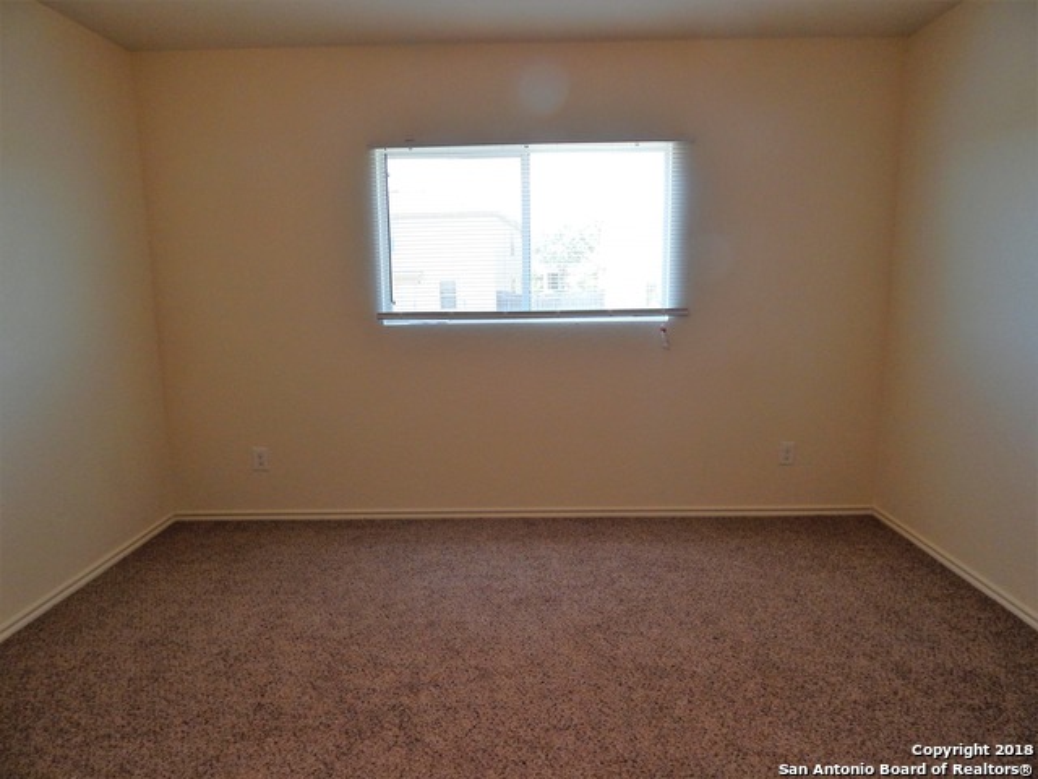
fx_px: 690
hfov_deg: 73.9
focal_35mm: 23
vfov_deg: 58.9
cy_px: 390
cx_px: 519
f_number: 3
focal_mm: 4
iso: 125
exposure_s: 1/80
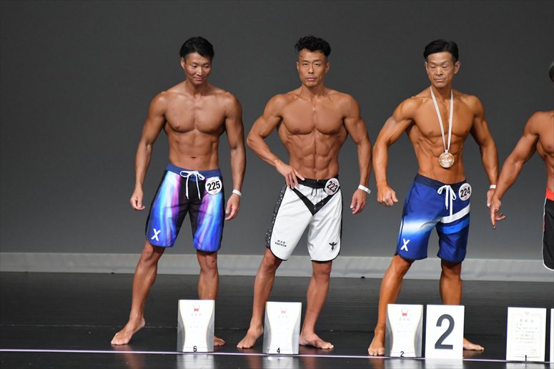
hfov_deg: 5.5
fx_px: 5768
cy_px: 184
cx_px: 277
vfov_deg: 3.7
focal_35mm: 375
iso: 5000
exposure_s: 1/400
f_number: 5.6
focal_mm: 250
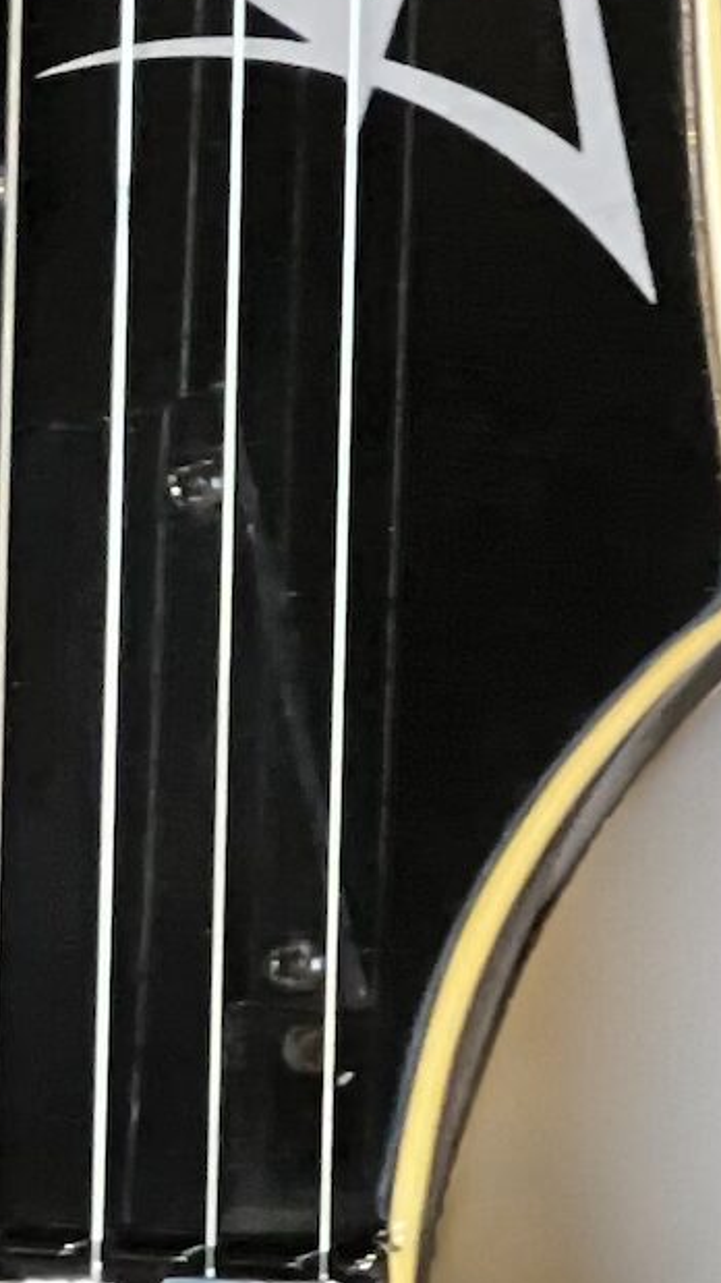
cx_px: 131
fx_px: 11799
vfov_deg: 6.2
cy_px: 102
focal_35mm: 347
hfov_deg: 3.5
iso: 500
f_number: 2.8
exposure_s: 1/14
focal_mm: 9
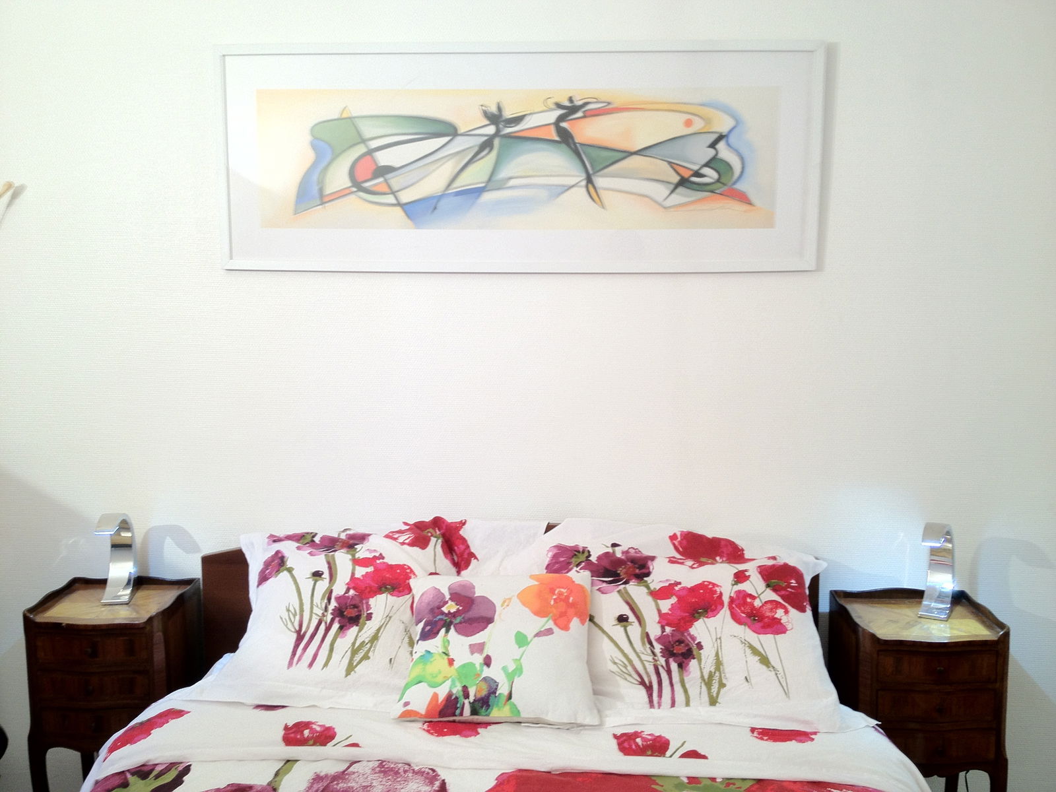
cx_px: 528
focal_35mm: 35
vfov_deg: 40.7
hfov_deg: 52.6
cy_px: 396
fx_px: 1068
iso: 64
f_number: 2.4
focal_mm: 4.28
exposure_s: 1/24
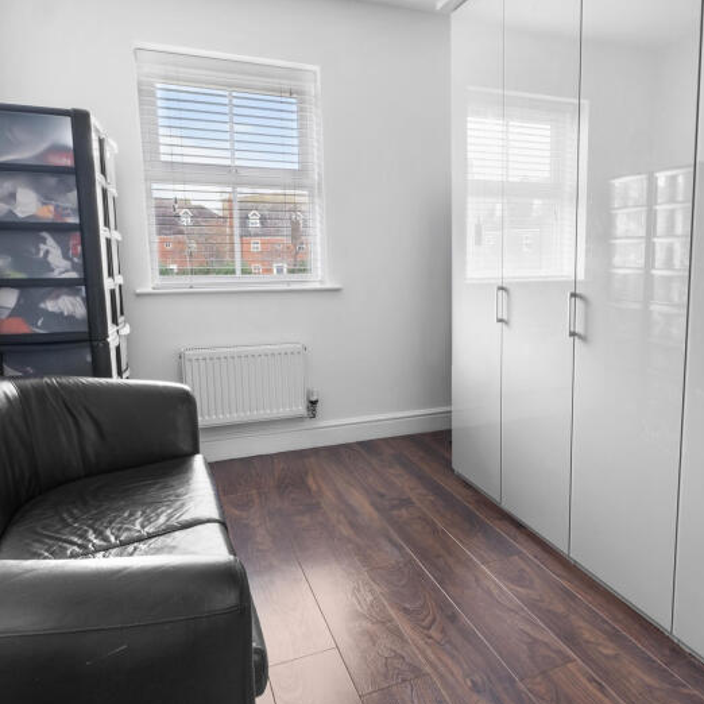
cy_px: 341
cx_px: 475
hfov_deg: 61.3
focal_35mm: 25
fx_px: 575
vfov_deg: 62.9
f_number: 8
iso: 160
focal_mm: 10
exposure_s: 20
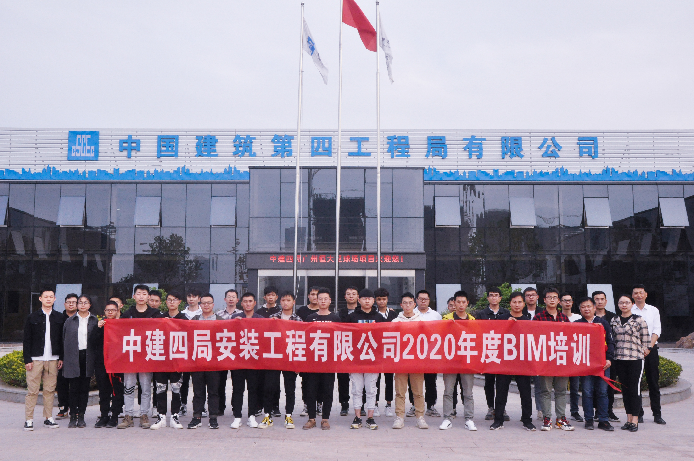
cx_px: 347
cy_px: 230
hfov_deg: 53.2
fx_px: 693
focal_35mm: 36
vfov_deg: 36.8
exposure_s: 1/500
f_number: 11
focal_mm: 24
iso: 2000
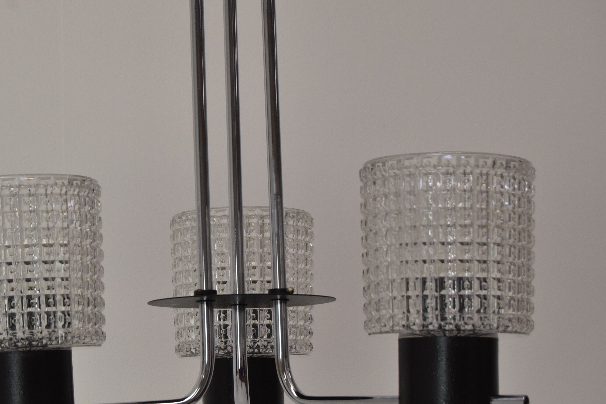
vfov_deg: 14.2
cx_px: 216
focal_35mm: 96
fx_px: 1616
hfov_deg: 21.2
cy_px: 219
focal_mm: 48
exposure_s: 1/320
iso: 1600
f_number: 9
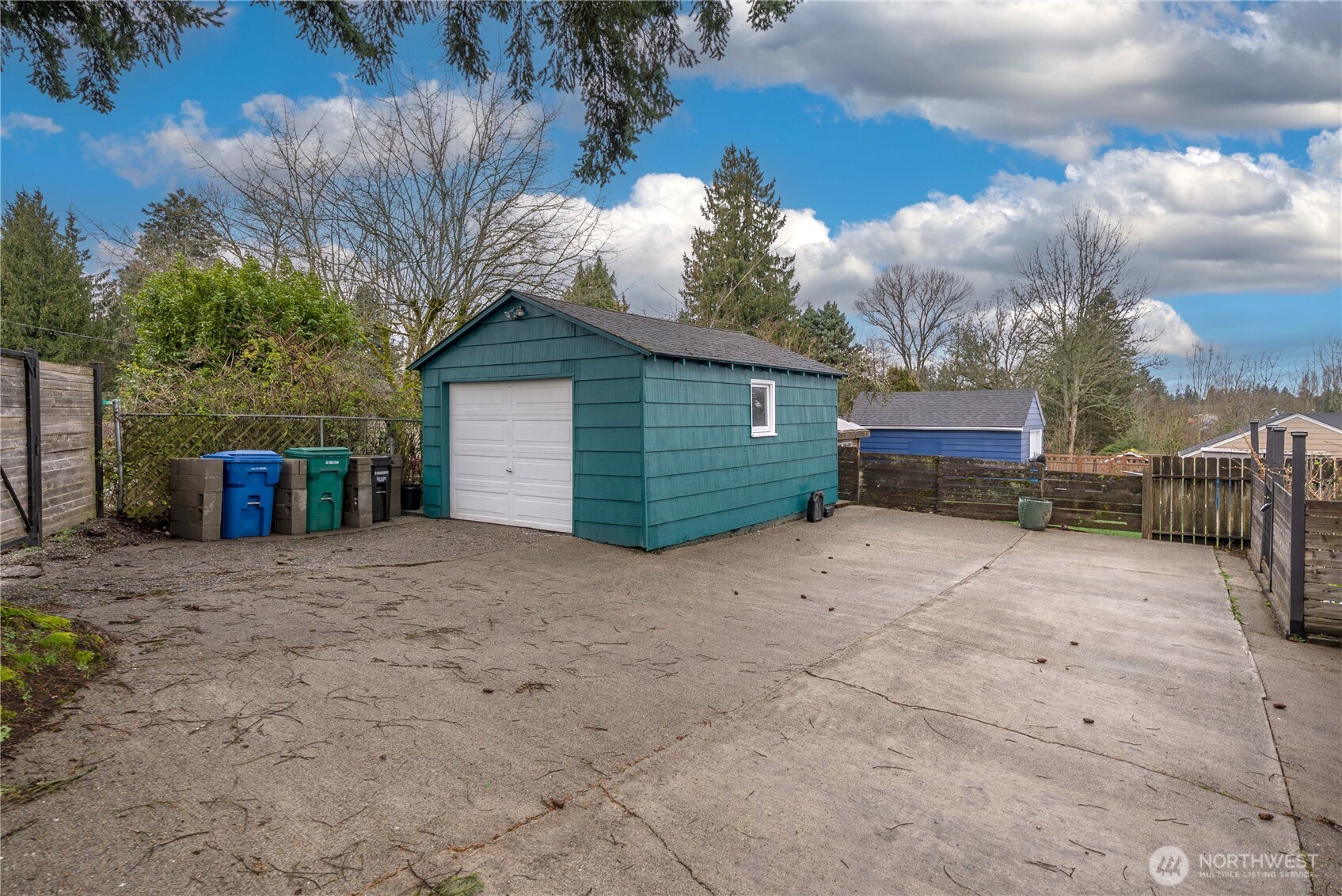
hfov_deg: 90.0
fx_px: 671
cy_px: 448
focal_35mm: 18
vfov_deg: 67.4
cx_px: 671
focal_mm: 18
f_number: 7.1
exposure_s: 1/40
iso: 80
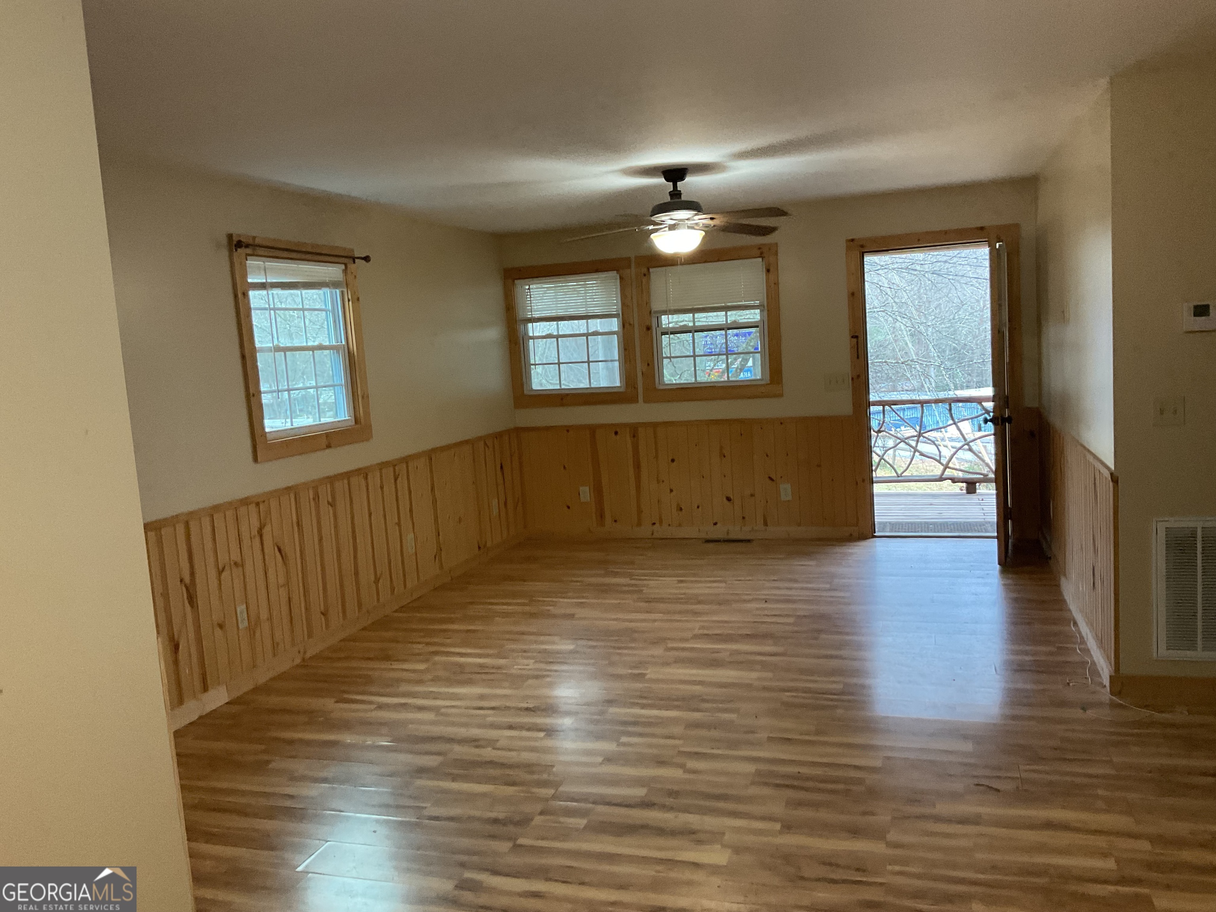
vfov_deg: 48.2
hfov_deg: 61.7
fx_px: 1019
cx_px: 608
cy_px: 456
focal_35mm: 29
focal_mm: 3
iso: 250
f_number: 1.8
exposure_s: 1/60
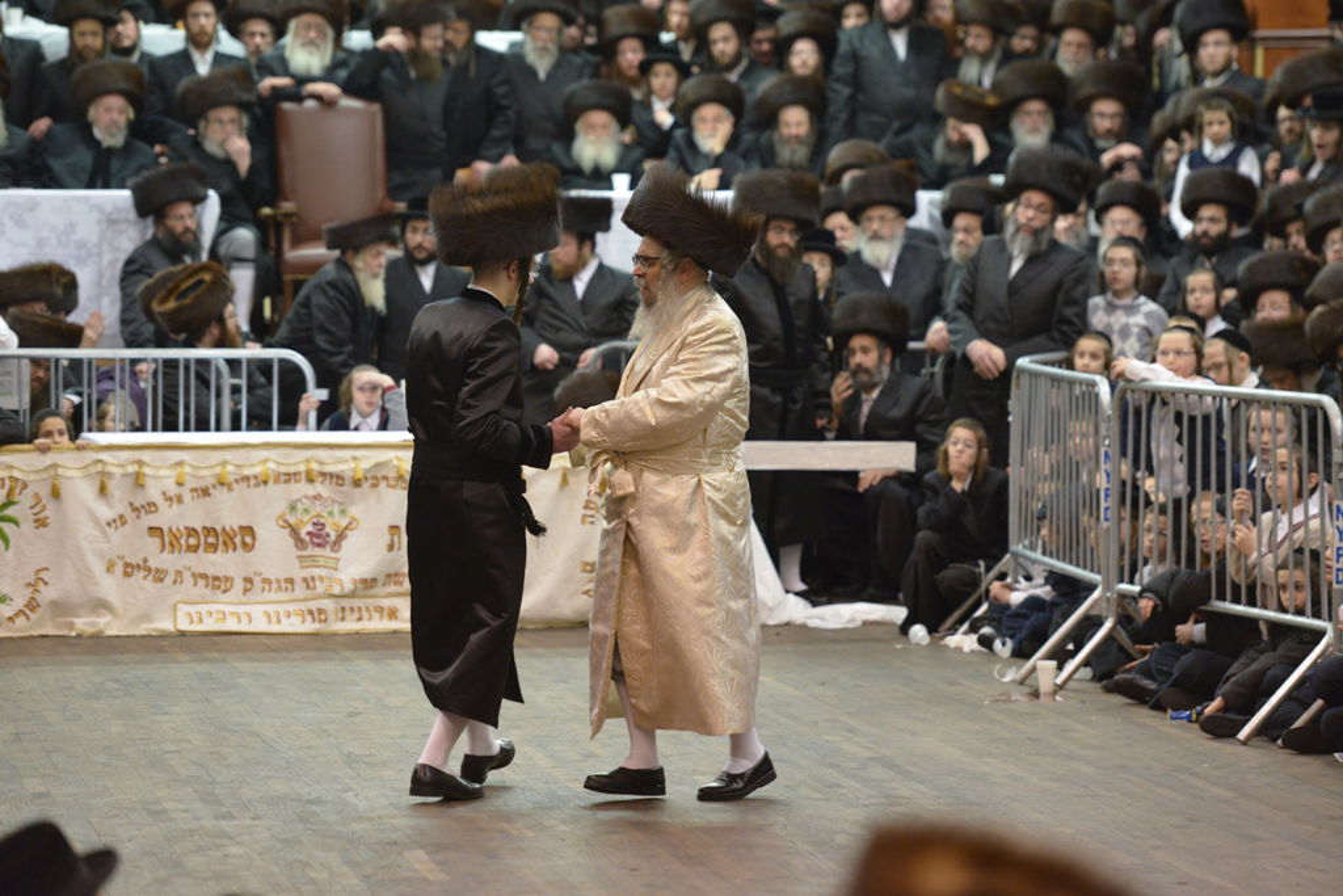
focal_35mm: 145
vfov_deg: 9.5
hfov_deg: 14.2
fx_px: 5410
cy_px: 448
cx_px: 672
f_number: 3.5
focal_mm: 145
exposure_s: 1/250
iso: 3200
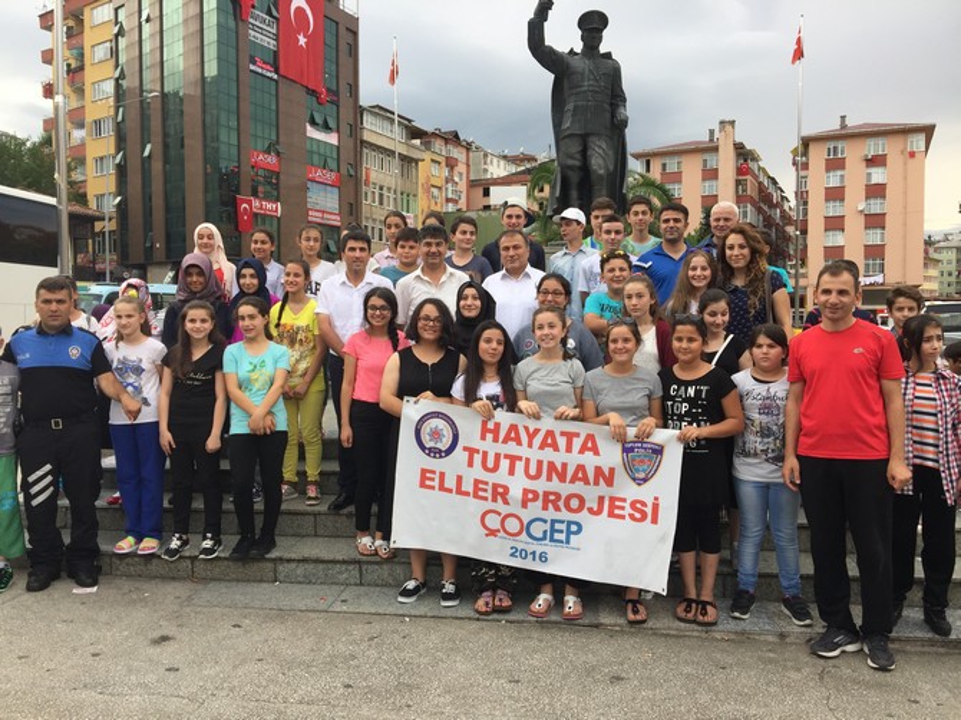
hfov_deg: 61.7
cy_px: 360
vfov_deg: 48.2
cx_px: 480
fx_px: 805
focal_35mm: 29
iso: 32
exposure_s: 1/359
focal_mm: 4.15
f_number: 2.2
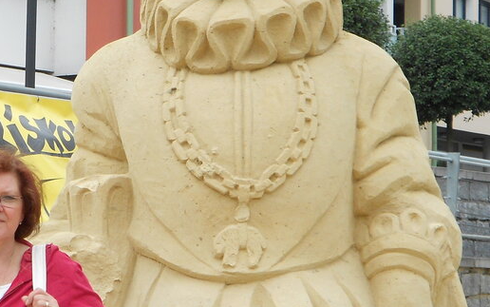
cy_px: 189
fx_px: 1844
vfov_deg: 9.5
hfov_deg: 15.0
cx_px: 49
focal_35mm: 138
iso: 80
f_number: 4.9
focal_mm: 10
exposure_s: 1/160
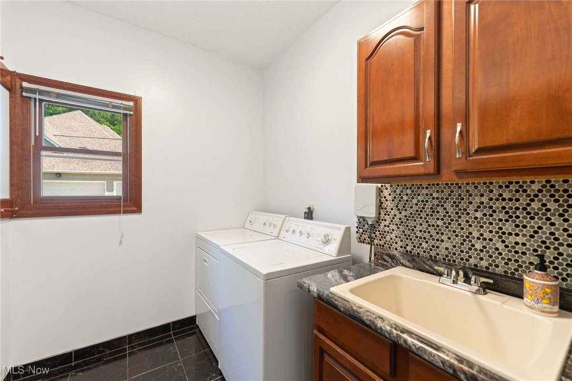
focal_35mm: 14
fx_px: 222
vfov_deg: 81.2
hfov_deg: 104.3
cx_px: 286
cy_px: 190
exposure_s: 1/125
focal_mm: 14
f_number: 2.8
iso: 640
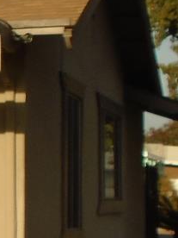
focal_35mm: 196
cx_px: -466
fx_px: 1344
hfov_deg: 6.5
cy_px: 102
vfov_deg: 10.1
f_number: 3.8
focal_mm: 6.4
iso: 100
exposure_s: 1/800
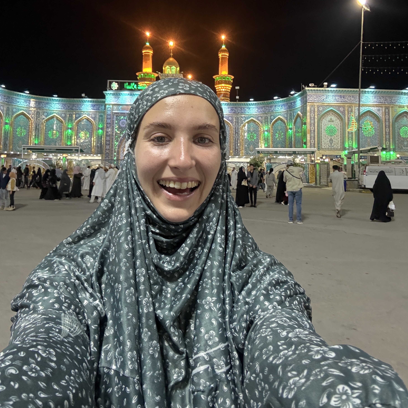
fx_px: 373
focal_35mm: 28
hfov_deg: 57.3
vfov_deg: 56.2
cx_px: 205
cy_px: 138
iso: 250
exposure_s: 1/50
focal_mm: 2.69
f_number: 1.9
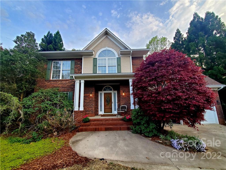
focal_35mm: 13
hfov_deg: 106.2
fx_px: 85
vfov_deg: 89.9
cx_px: 113
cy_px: 85
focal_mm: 1.8
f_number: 2.2
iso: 80
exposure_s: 1/120
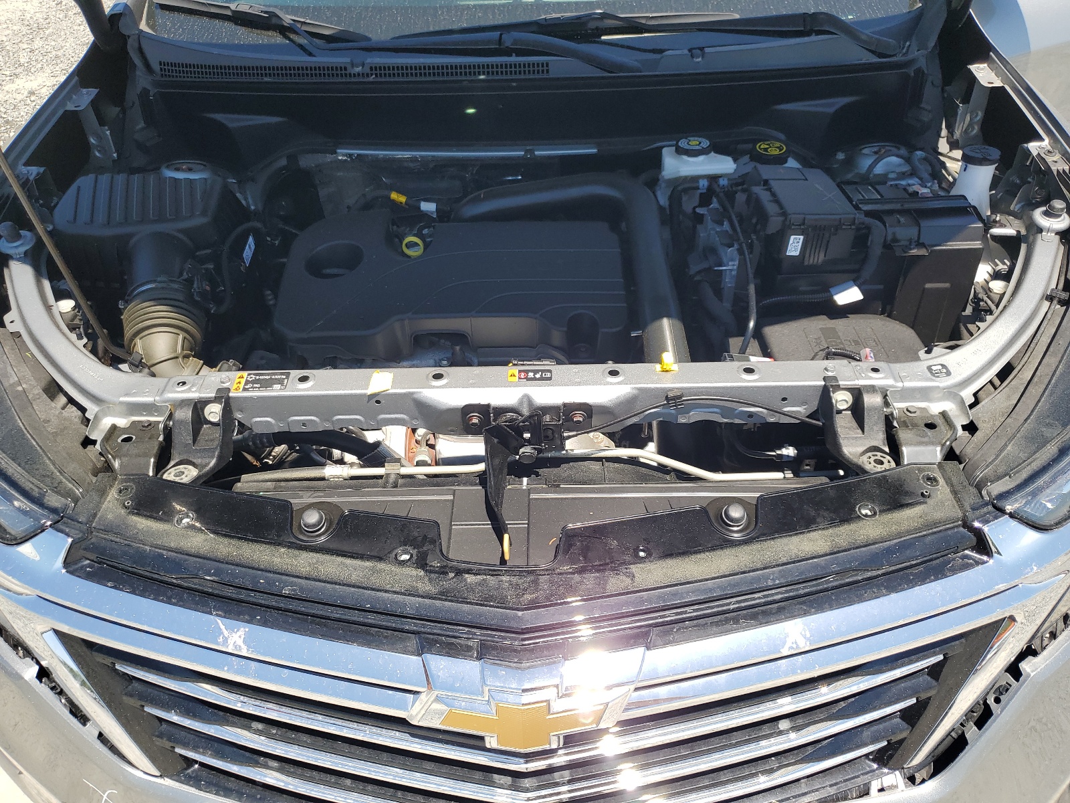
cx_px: 535
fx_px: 804
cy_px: 402
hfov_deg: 67.3
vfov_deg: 53.1
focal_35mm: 26
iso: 50
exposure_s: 1/1667
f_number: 1.5
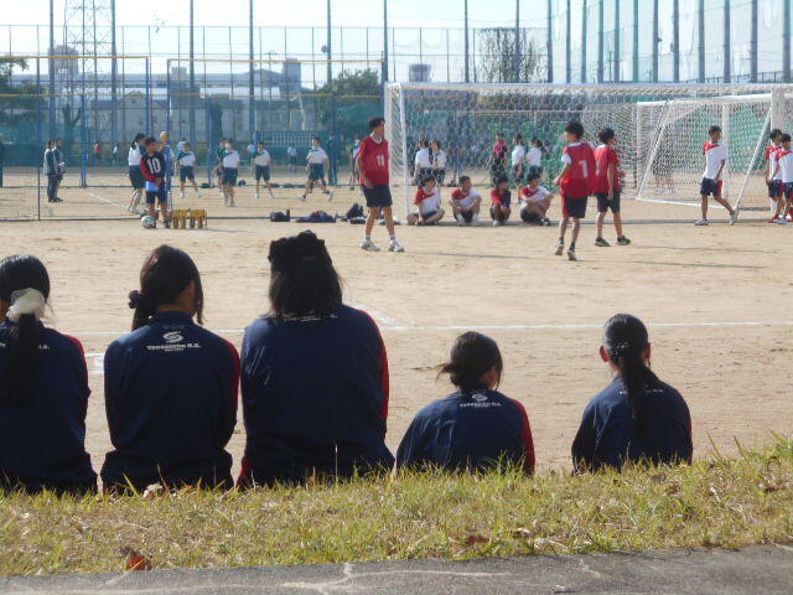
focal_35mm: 99
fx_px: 2268
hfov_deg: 19.8
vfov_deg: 14.9
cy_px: 298
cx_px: 396
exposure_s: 1/320
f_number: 5.5
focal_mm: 17.6
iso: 80
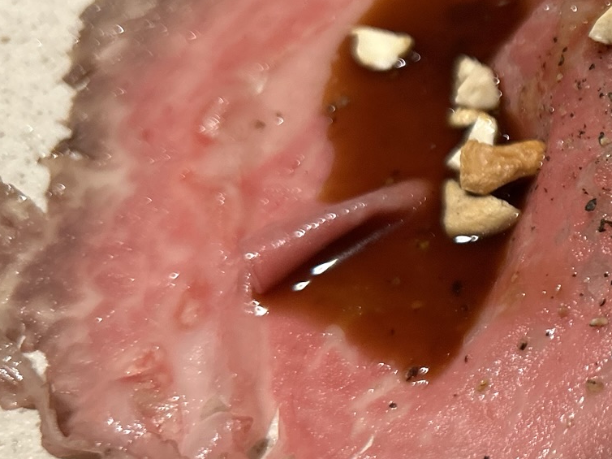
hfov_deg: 25.3
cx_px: 738
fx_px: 1220
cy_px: 185
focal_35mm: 69
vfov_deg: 21.3
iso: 160
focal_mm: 5.7
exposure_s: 1/60
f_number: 1.5
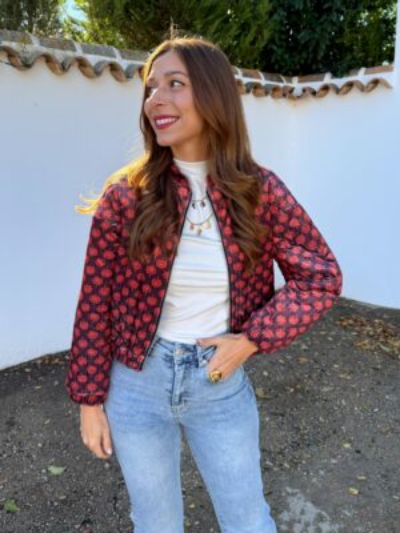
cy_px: 266
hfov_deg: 56.8
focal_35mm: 24
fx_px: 370
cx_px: 200
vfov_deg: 71.6
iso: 80
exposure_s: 1/654
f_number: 1.78
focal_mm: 6.76
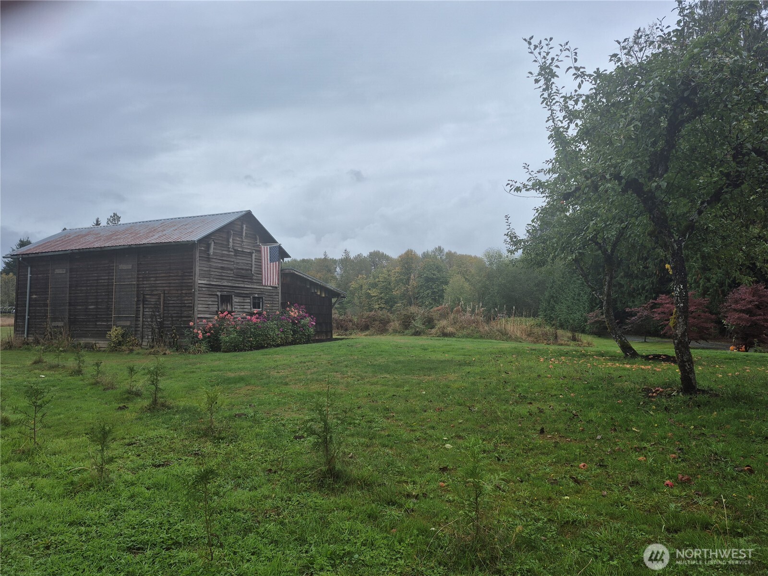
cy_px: 288
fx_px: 510
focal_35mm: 23
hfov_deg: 73.9
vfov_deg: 58.9
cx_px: 384
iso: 25
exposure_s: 1/560
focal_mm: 5.4
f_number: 1.8
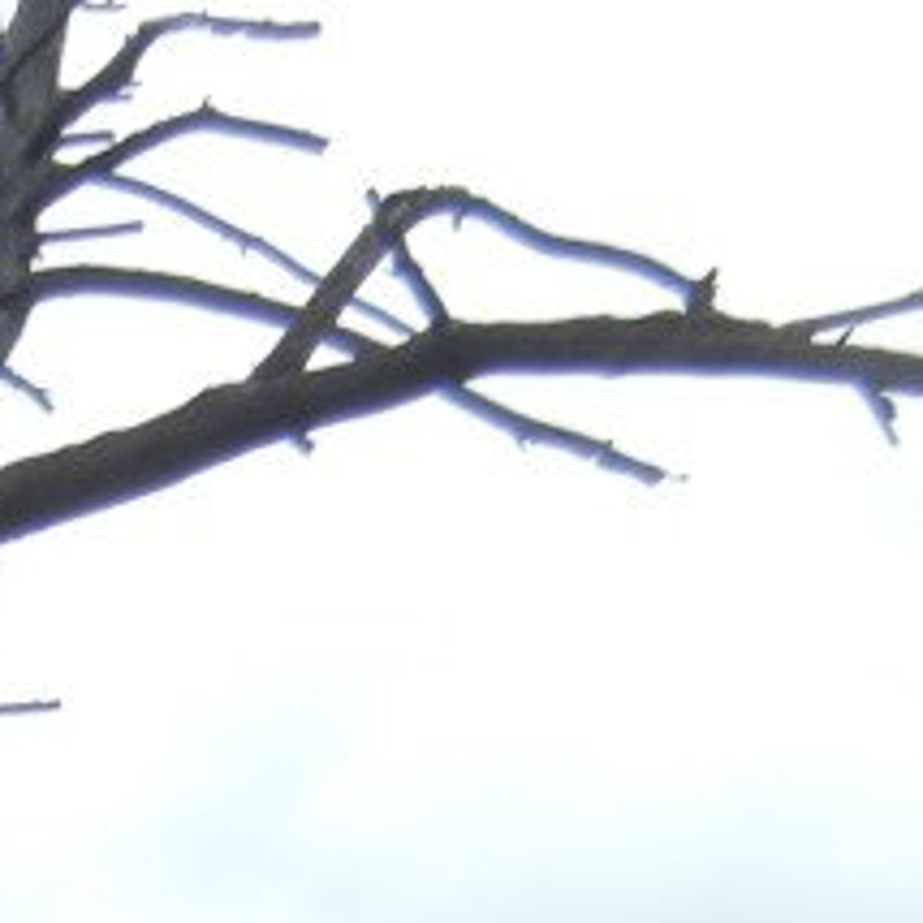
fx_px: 3831
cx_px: -272
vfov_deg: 11.6
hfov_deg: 13.3
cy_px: 2131
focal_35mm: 127
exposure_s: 1/248
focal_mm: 5.4
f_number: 7
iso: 160
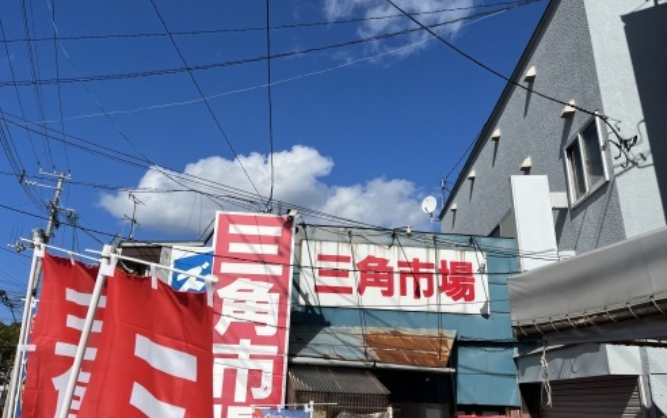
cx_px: 329
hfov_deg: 66.4
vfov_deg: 44.6
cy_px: 216
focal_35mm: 28
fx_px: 509
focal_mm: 5.1
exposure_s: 1/7353
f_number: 1.6
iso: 50
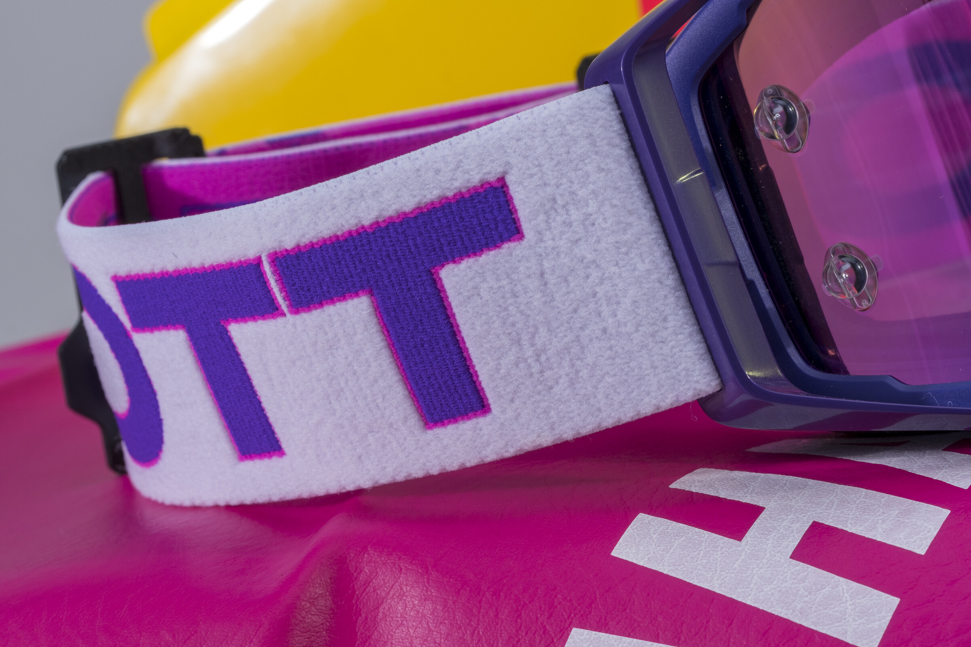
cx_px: 486
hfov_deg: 17.1
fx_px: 3236
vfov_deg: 11.4
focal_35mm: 120
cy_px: 324
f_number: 14
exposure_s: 1/125
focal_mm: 80
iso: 250
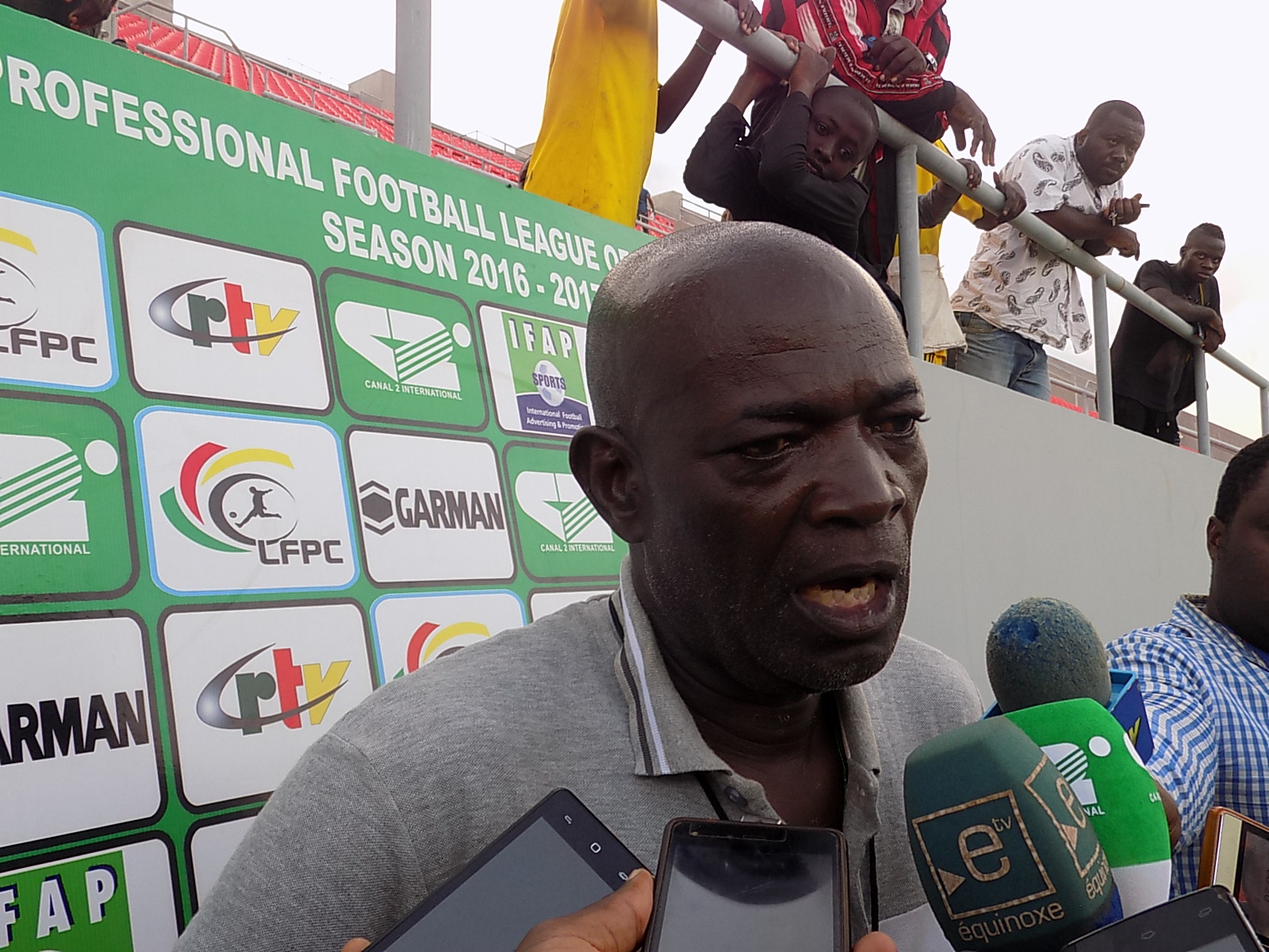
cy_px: 476
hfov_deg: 60.0
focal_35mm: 30
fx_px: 1100
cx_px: 634
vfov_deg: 46.8
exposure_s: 1/125
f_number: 3.3
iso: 80
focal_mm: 5.3
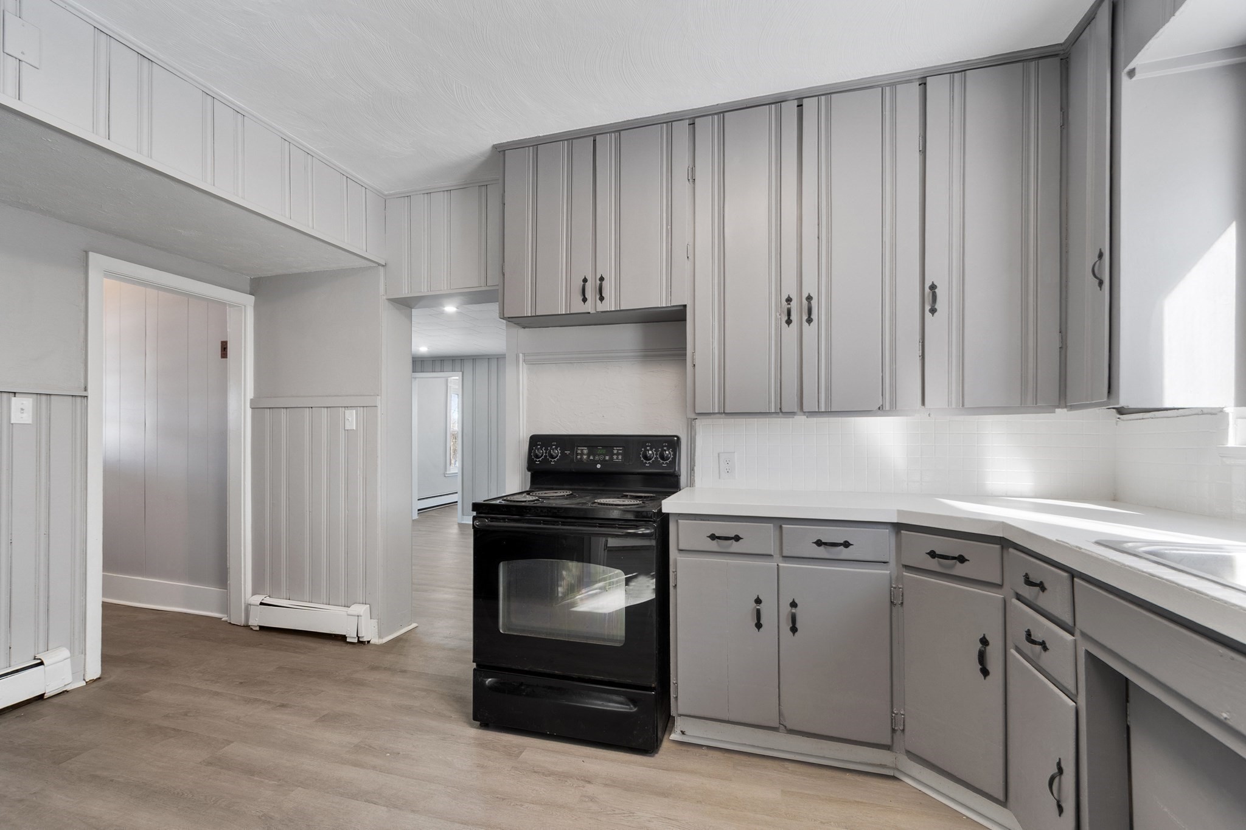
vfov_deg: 77.3
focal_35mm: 15
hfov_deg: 100.4
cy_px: 415
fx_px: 519
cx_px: 623
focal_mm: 10
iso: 320
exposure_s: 1/3
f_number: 8
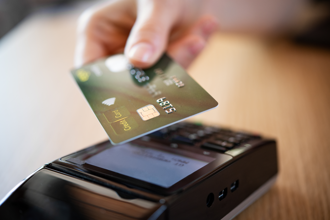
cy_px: 110
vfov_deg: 22.6
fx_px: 550
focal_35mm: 60
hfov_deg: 33.4
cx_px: 165
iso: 640
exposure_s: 1/125
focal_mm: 60
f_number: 3
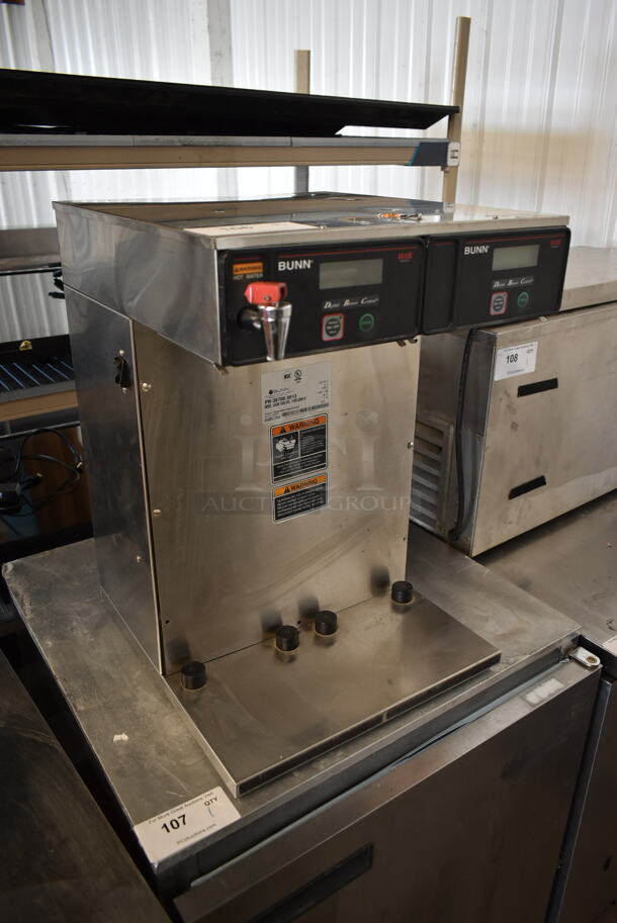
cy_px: 462
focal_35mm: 27
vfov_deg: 67.3
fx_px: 693
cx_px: 308
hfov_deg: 48.0
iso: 400
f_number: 3.5
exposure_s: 1/30
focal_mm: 18
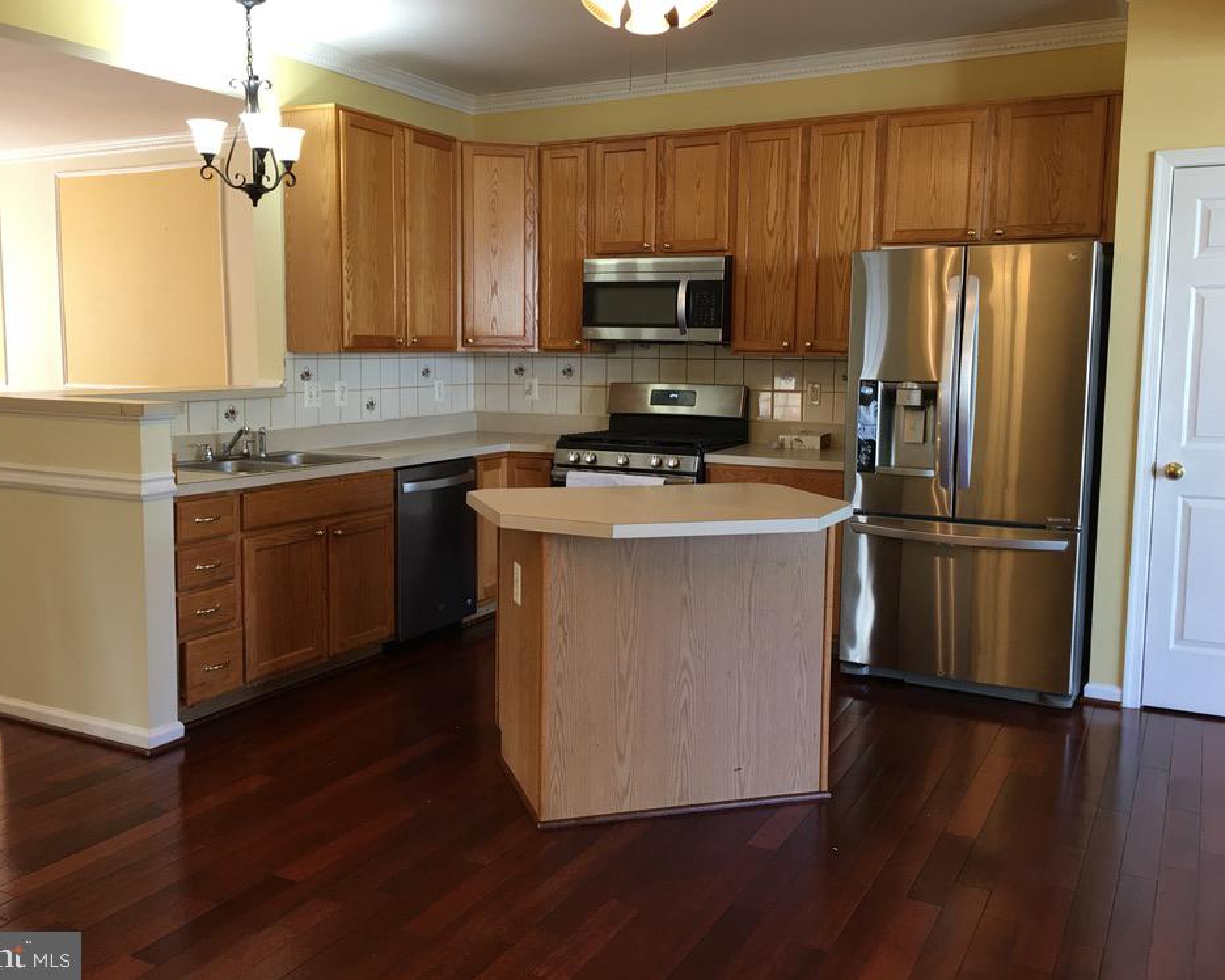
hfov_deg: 57.2
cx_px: 588
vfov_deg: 47.1
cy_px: 482
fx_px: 1124
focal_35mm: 31
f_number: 2.2
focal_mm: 4.15
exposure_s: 1/15
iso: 25
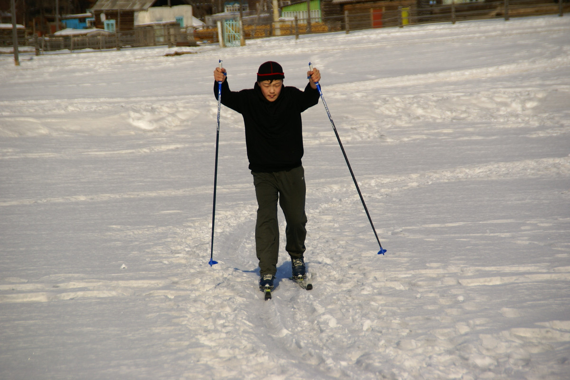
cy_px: 190
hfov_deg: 9.8
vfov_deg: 6.5
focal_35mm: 210
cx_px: 285
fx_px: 3325
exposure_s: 1/1000
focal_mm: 140
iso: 100
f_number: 6.3
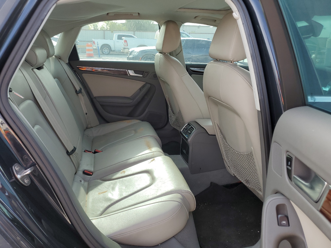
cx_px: 166
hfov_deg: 67.3
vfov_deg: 53.1
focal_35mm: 26
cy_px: 124
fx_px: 249
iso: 50
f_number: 1.5
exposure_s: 1/385
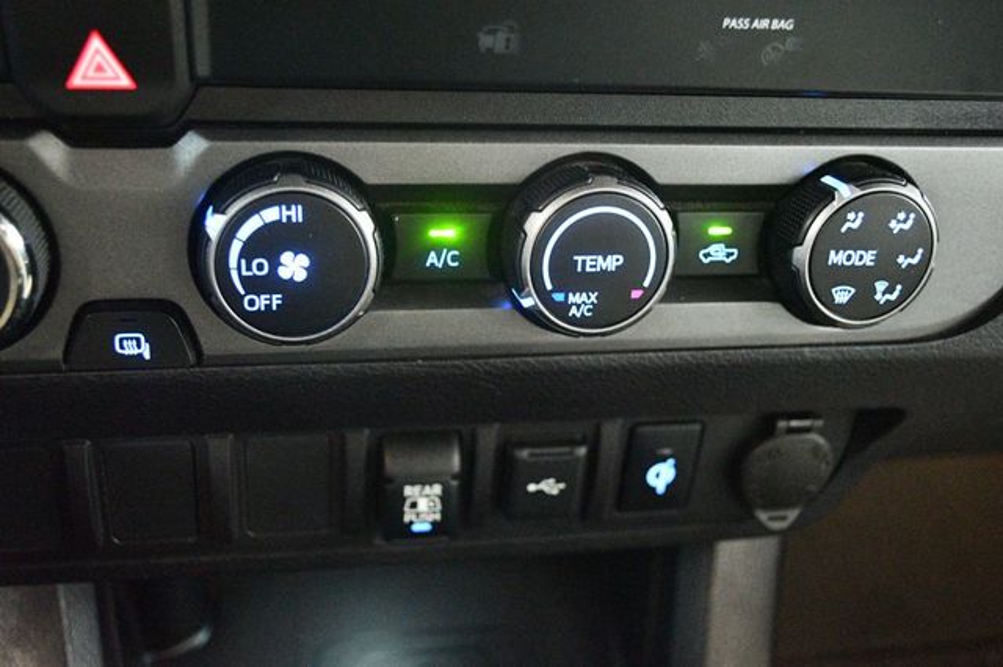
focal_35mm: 39
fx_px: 1086
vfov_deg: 34.2
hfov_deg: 49.6
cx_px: 502
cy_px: 334
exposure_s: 1/13
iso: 12800
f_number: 4.2
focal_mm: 26
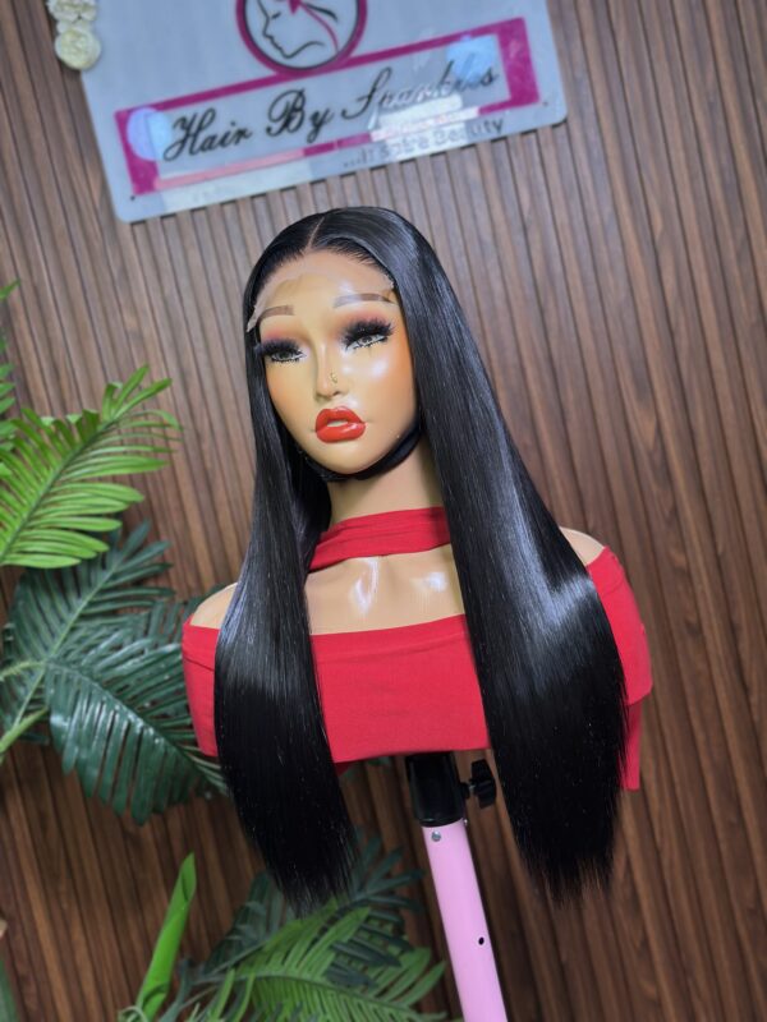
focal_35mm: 48
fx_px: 1418
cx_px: 384
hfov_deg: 30.3
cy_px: 511
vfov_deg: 39.7
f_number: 1.78
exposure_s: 1/282
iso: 80
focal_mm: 6.86
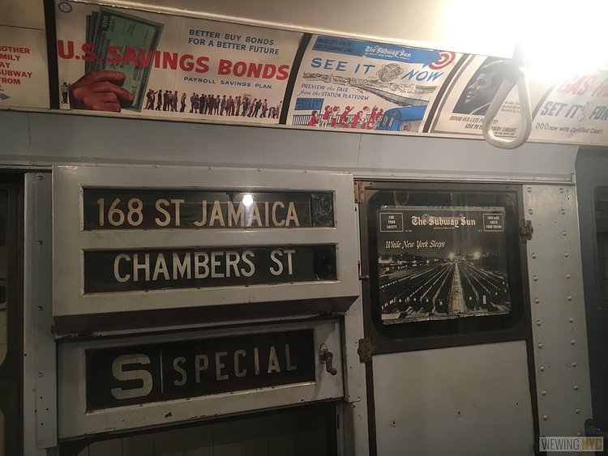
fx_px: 510
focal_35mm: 29
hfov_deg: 61.6
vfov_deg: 48.3
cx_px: 304
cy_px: 228
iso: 80
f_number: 2.2
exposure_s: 1/30
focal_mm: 4.15
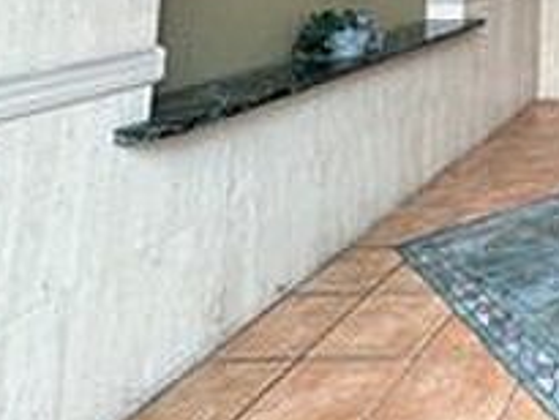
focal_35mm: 38
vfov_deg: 30.3
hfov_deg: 31.9
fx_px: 614
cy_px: -120
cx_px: 783
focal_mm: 1.57
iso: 50
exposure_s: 1/99
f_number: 1.8
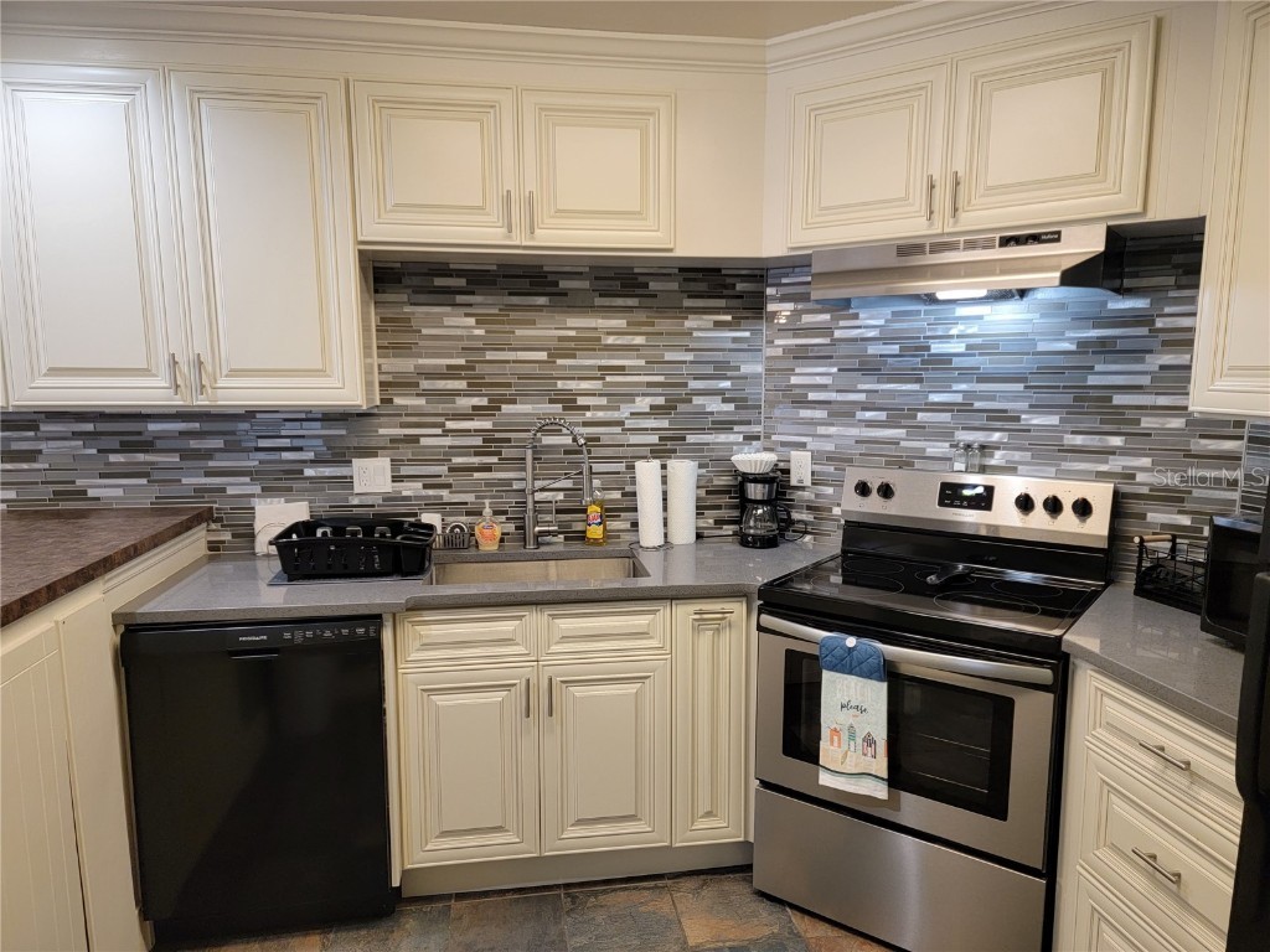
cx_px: 635
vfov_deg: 56.8
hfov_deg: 71.6
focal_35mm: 24
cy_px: 476
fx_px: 881
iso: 250
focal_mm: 6.7
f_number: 1.8
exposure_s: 1/120
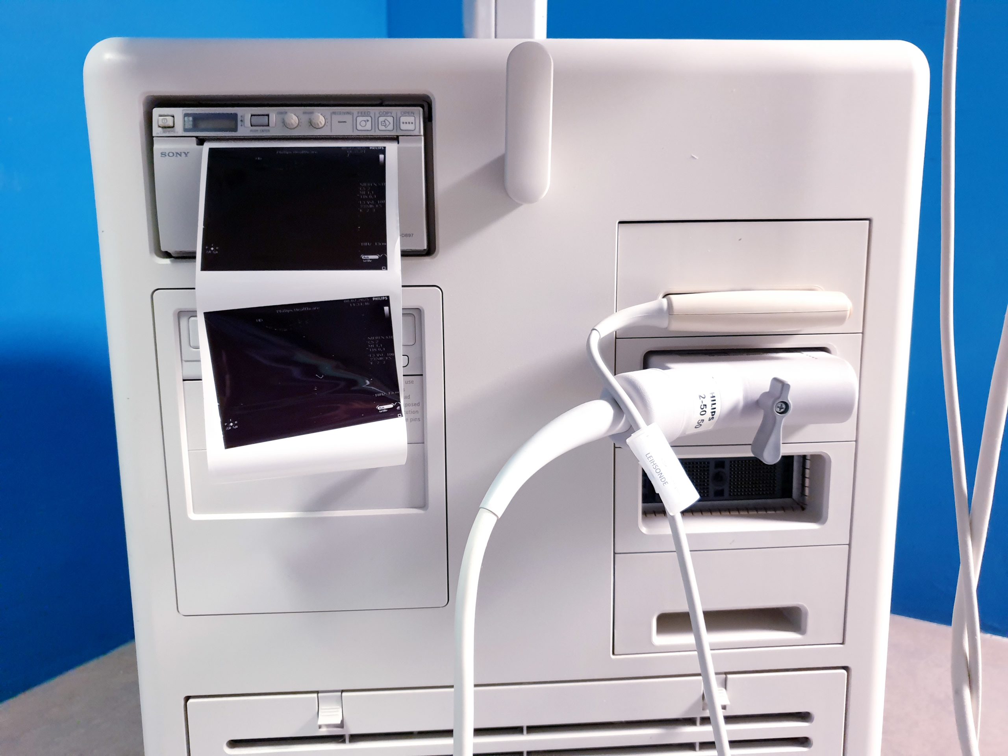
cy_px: 378
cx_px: 504
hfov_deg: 67.3
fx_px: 757
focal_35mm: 26
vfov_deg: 53.1
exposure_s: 1/50
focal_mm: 4.3
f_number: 1.5
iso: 320
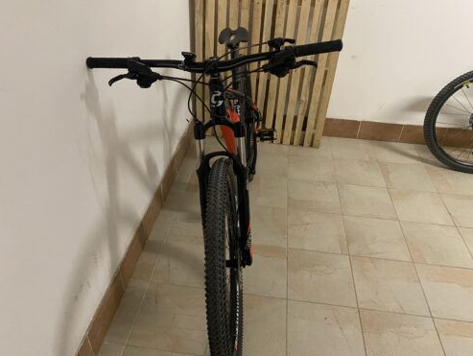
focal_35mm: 27
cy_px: 176
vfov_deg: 51.5
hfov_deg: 65.3
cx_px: 232
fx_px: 369
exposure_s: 1/50
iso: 500
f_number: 1.8
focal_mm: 4.25
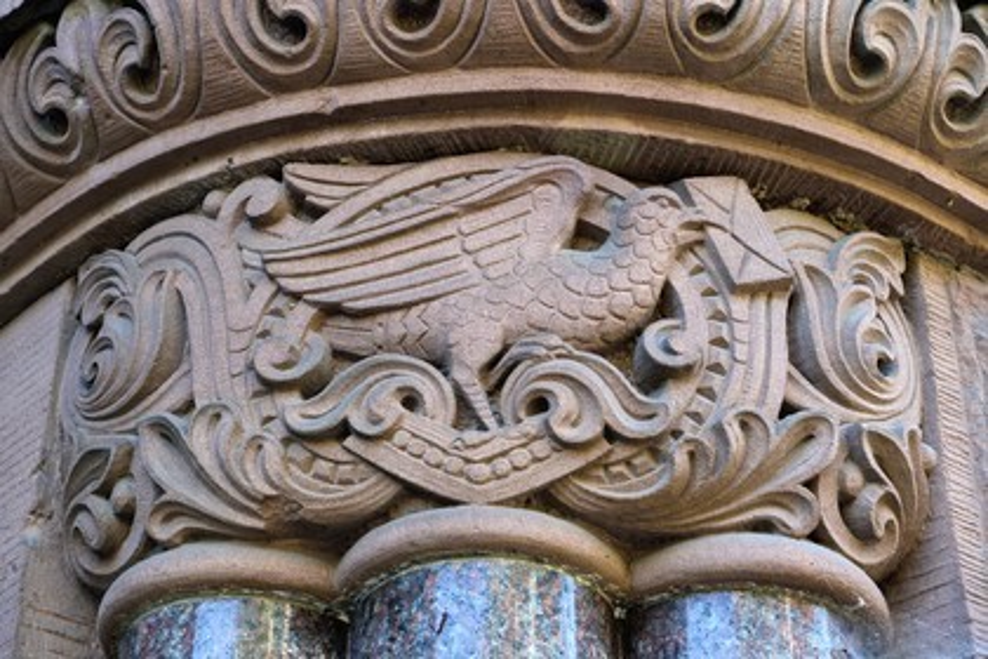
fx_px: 1921
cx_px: 494
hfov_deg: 28.8
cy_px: 330
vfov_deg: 19.5
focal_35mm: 70
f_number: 8
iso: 800
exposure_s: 1/60
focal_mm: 70
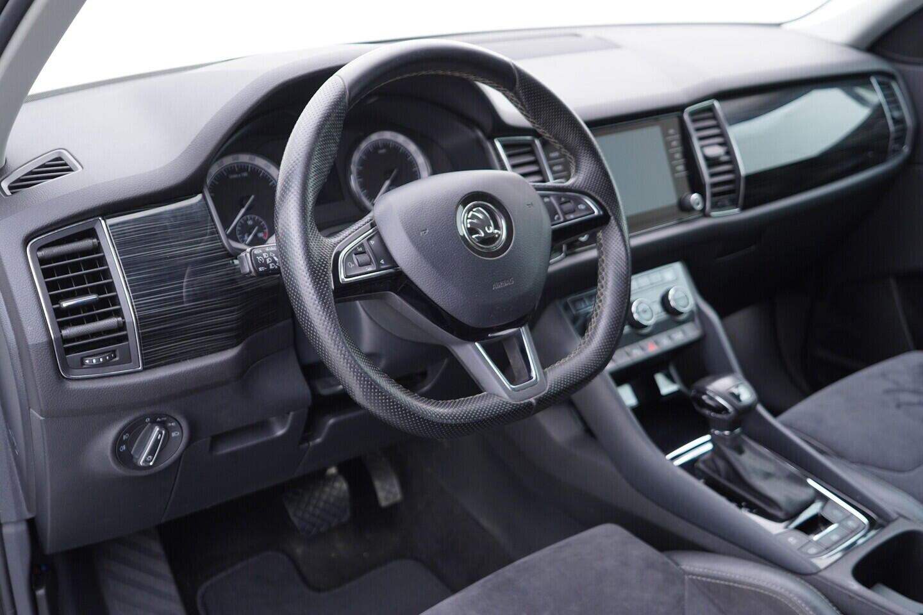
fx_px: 923
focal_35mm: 36
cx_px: 462
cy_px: 308
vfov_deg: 36.9
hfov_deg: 53.1
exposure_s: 1/40
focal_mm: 24
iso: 320
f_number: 2.8
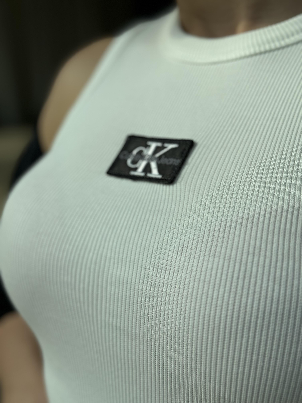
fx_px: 558
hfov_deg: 30.3
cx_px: 151
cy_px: 202
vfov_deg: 39.7
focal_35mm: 48
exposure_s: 1/2513
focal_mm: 6.86
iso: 64
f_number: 1.78
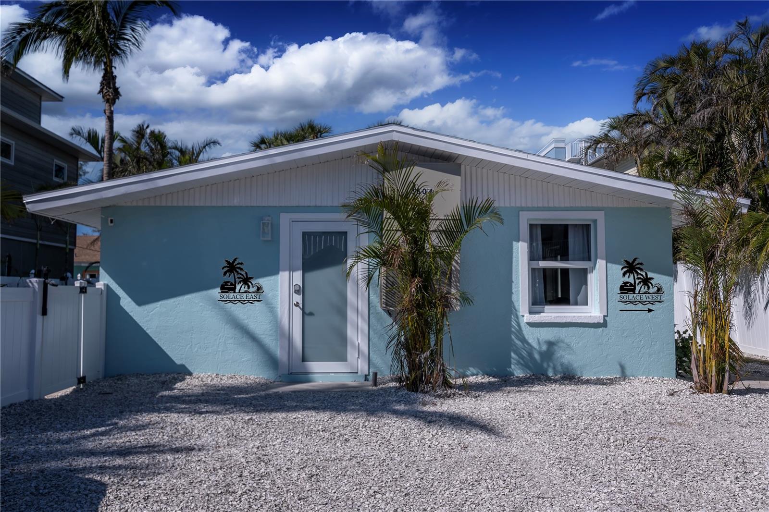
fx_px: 619
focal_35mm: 29
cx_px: 384
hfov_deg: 63.7
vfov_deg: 44.9
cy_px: 256
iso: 100
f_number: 8
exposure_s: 1/1000
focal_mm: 19
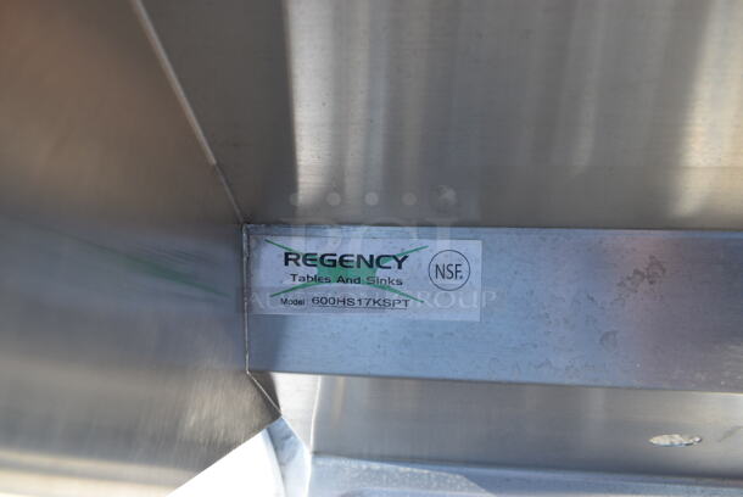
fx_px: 558
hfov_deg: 67.3
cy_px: 248
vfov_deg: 48.0
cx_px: 372
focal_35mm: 27
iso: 100
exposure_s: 1/200
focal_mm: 18
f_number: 7.1
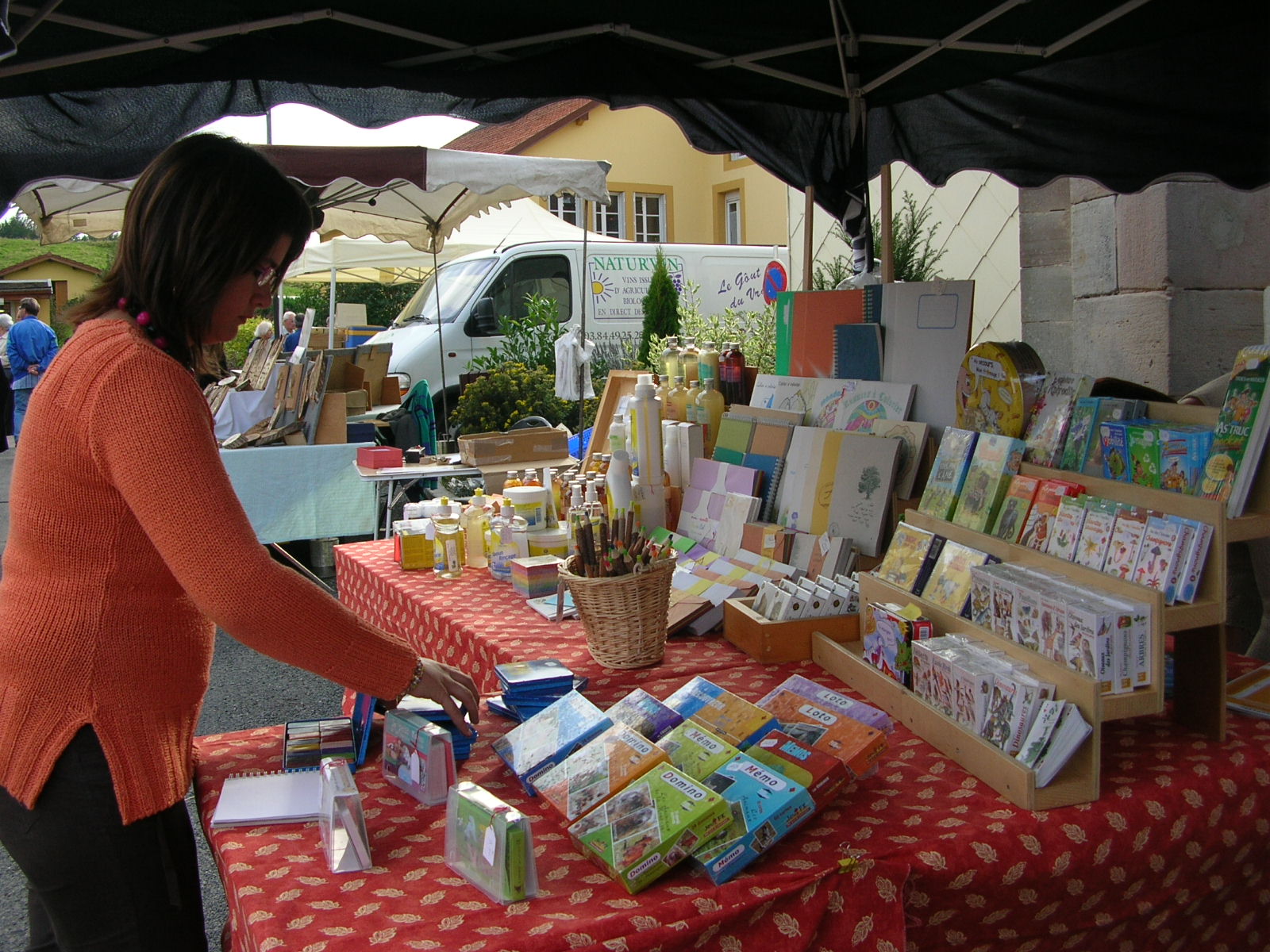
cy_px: 476
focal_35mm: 35
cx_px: 635
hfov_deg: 52.6
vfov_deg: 40.7
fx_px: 1284
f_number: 2.8
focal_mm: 5.8
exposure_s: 1/256
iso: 50
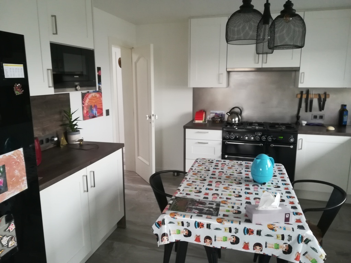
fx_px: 264
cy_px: 132
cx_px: 176
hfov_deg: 67.3
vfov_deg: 53.1
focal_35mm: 26
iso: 320
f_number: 2.2
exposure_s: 1/33.3
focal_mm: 3.83
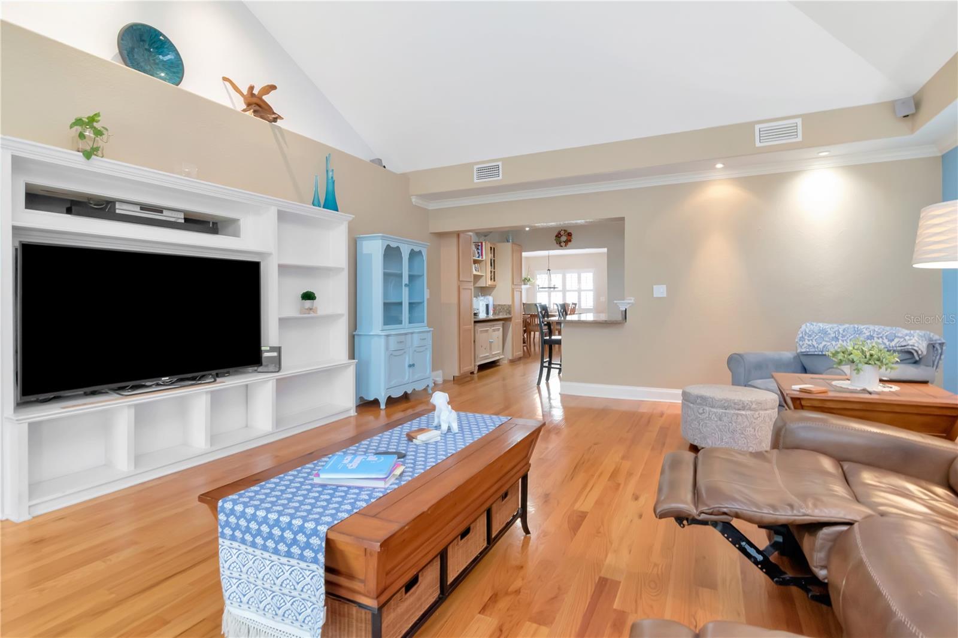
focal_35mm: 16
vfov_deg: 72.0
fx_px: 439
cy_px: 319
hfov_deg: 95.0
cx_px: 479
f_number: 9
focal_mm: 11
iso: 1250
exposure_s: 1/13
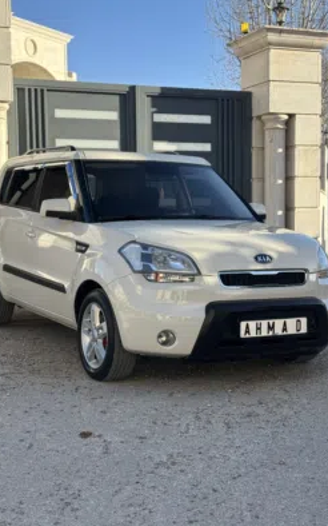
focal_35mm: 56
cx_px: 164
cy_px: 263
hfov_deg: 23.1
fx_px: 802
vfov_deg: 36.3
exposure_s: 1/1007
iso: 32
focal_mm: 5.96
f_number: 1.6
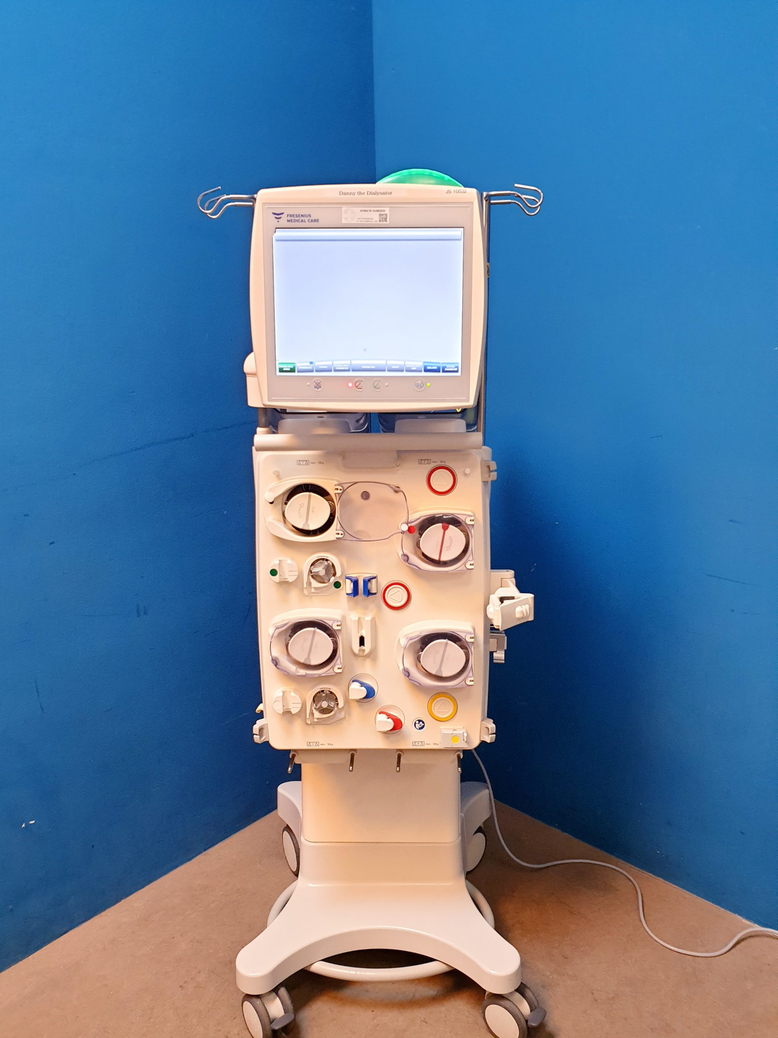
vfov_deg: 65.3
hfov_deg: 51.3
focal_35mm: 27
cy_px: 538
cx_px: 376
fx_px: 809
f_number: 2.4
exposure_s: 1/50
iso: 200
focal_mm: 4.3
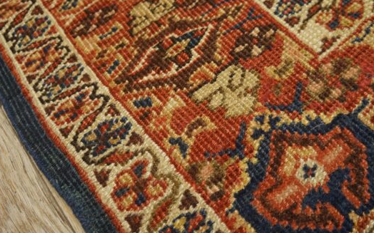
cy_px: 117
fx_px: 357
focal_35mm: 35
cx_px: 196
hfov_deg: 55.3
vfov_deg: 36.2
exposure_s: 1/60
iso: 1250
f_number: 4
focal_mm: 20
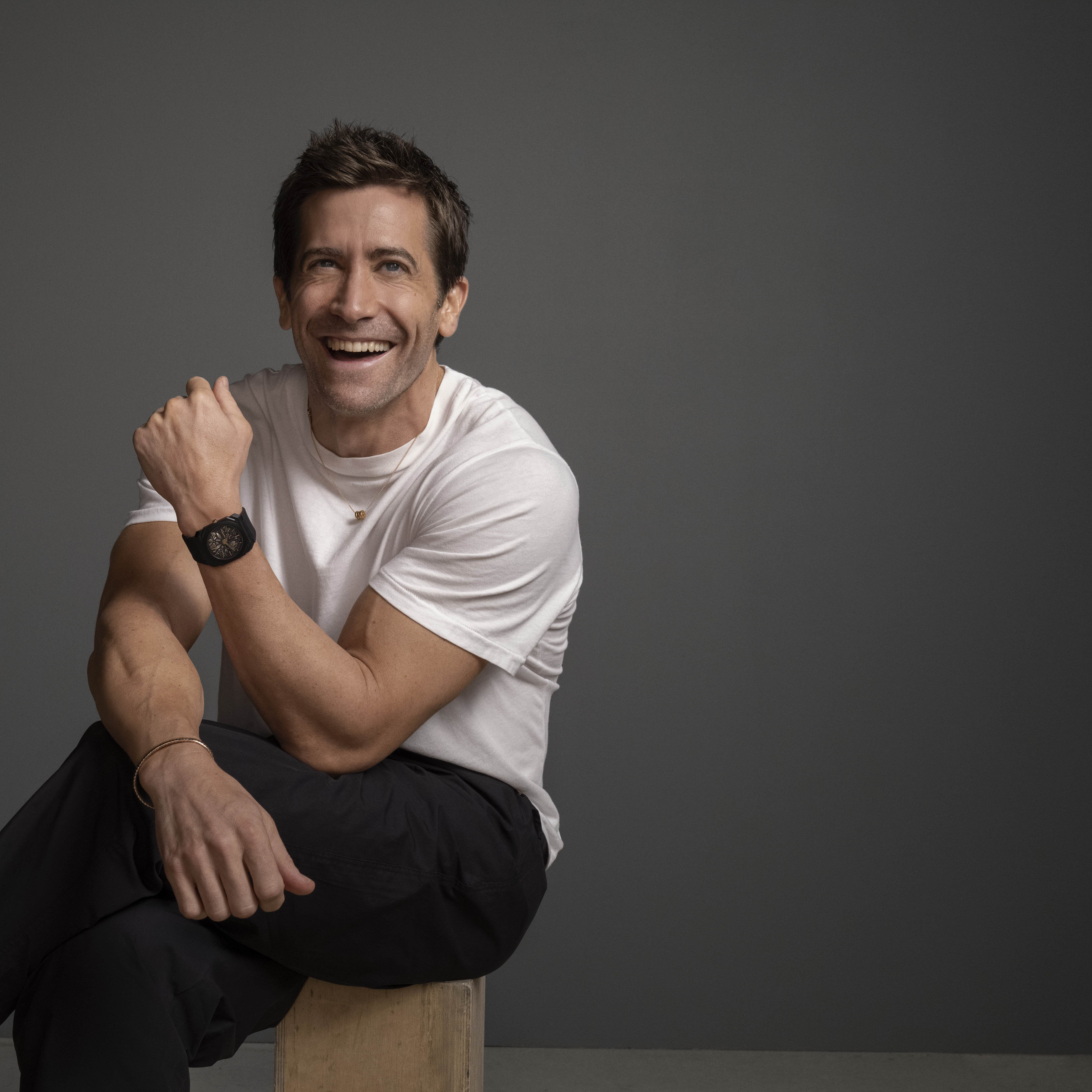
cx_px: 307
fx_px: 1963
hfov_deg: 30.7
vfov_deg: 31.1
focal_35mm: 55
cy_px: 547
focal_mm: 43
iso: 1600
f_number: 9
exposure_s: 1/125
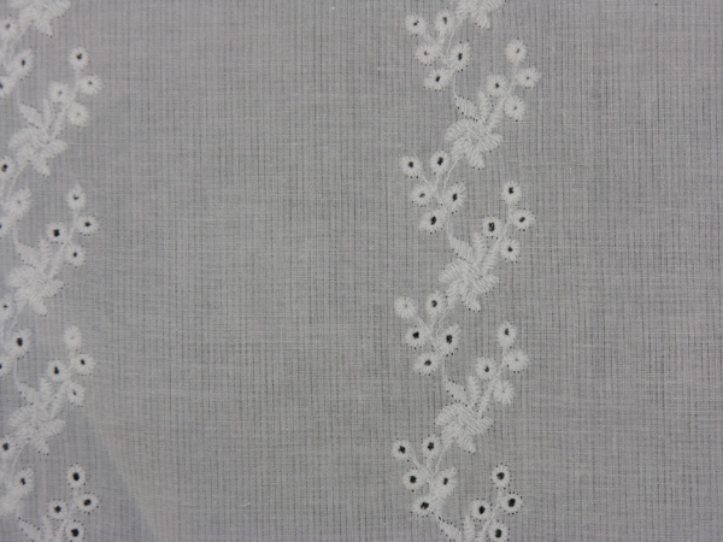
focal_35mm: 192
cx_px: 362
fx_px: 4010
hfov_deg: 10.3
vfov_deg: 7.7
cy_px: 271
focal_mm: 49
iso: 50
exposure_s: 1/30
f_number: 4.1
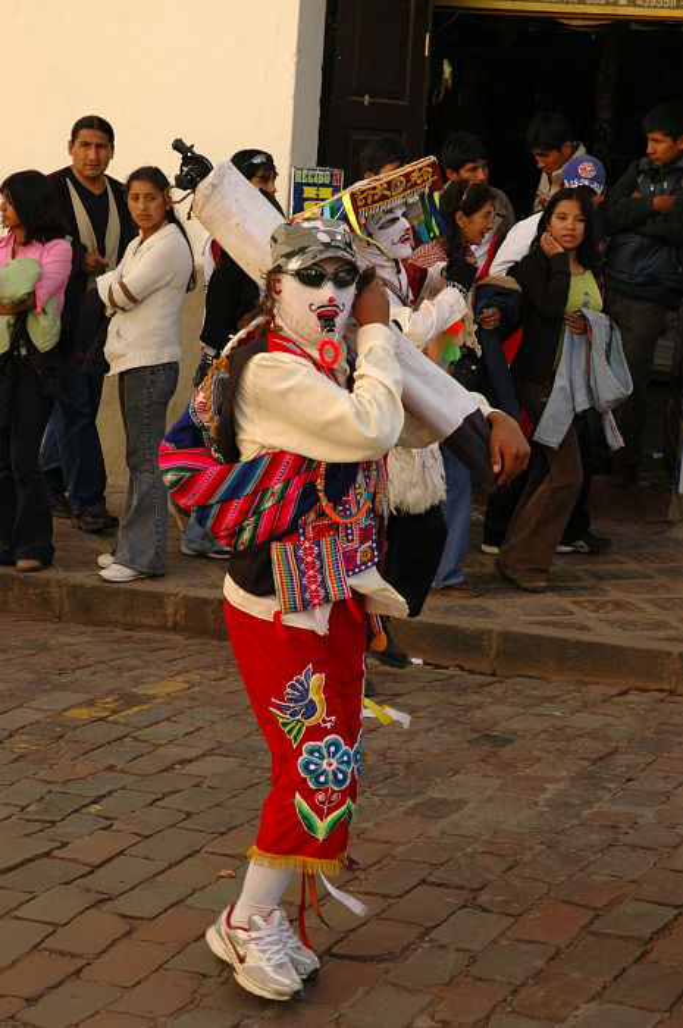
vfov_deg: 24.6
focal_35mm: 82
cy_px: 514
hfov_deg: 16.5
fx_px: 2353
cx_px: 342
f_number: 8
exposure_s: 1/250
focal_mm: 55
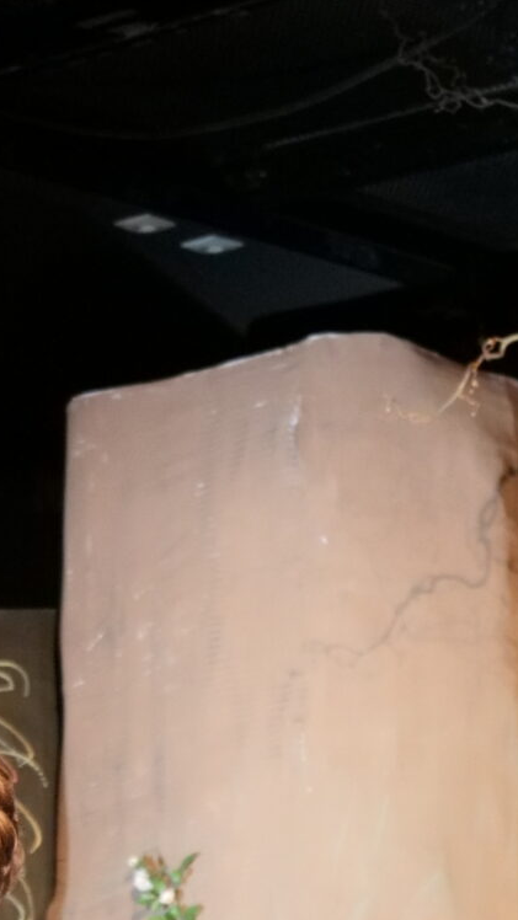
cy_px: 765
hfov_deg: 5.6
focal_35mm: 215
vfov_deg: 10.0
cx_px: -186
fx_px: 5248
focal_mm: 60
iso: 6400
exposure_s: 1/25
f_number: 5.6
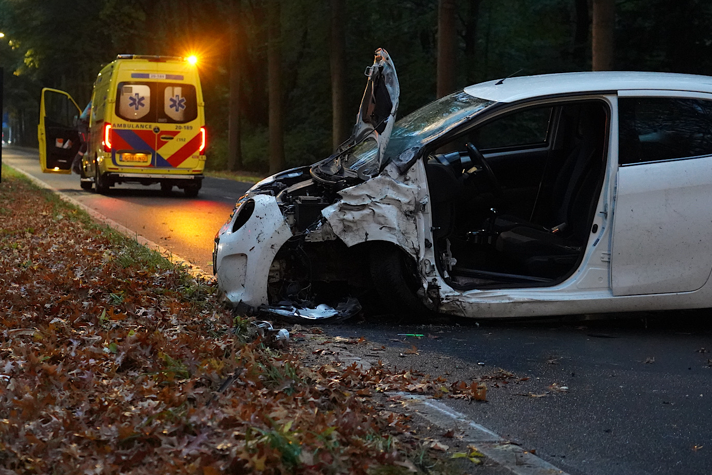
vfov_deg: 18.2
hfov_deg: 27.0
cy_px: 166
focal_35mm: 75
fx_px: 1484
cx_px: 321
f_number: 4
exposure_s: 1/100
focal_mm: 54
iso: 12800
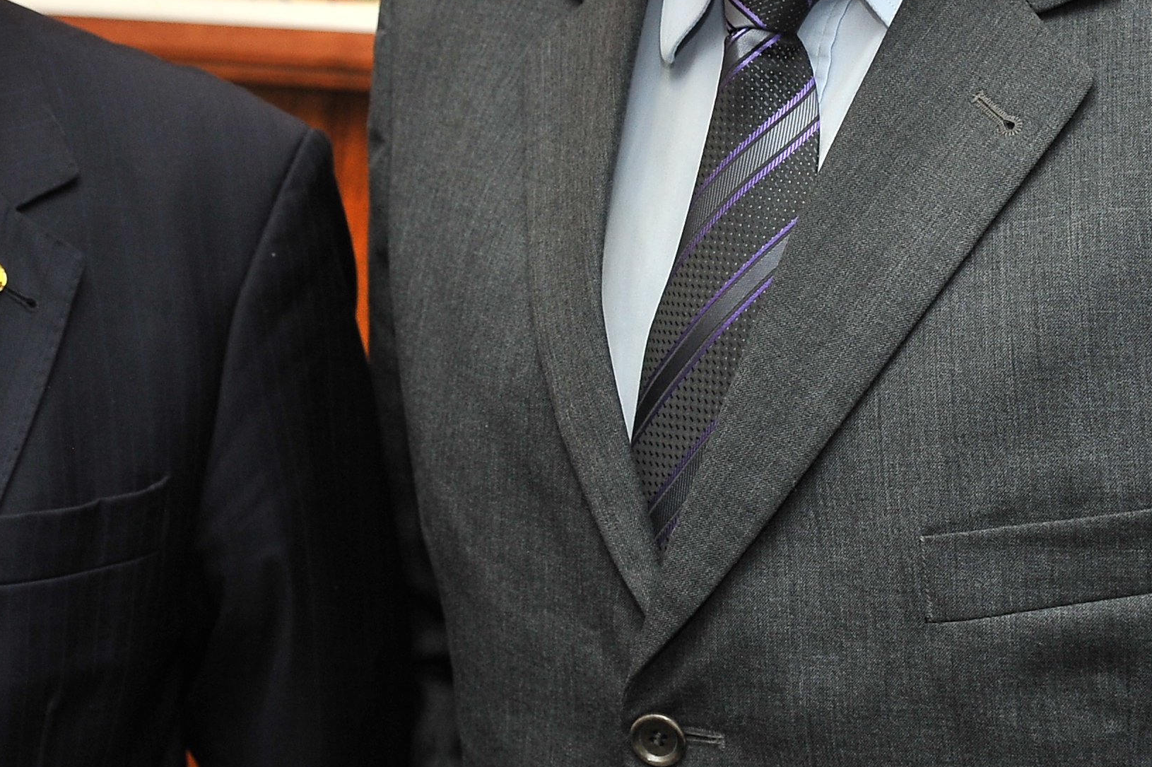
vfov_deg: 14.2
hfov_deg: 21.5
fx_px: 3006
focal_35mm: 94
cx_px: 269
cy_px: -55
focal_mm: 36
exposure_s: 1/80
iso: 800
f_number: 5.6
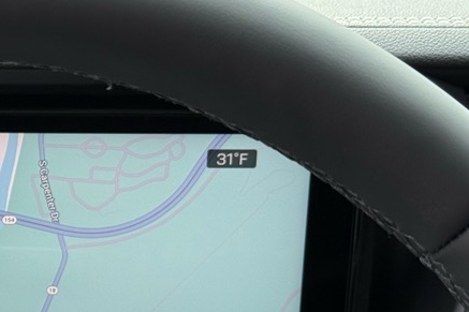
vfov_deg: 11.6
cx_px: -50
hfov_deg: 16.9
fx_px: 1524
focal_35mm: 117
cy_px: 331
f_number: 1.78
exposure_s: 1/287
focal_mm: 6.76
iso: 64
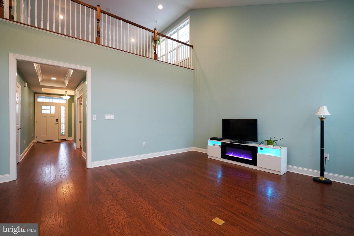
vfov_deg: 73.7
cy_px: 118
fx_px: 157
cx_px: 177
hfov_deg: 96.7
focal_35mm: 16
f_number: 4
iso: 1600
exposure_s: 1/160
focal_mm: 16
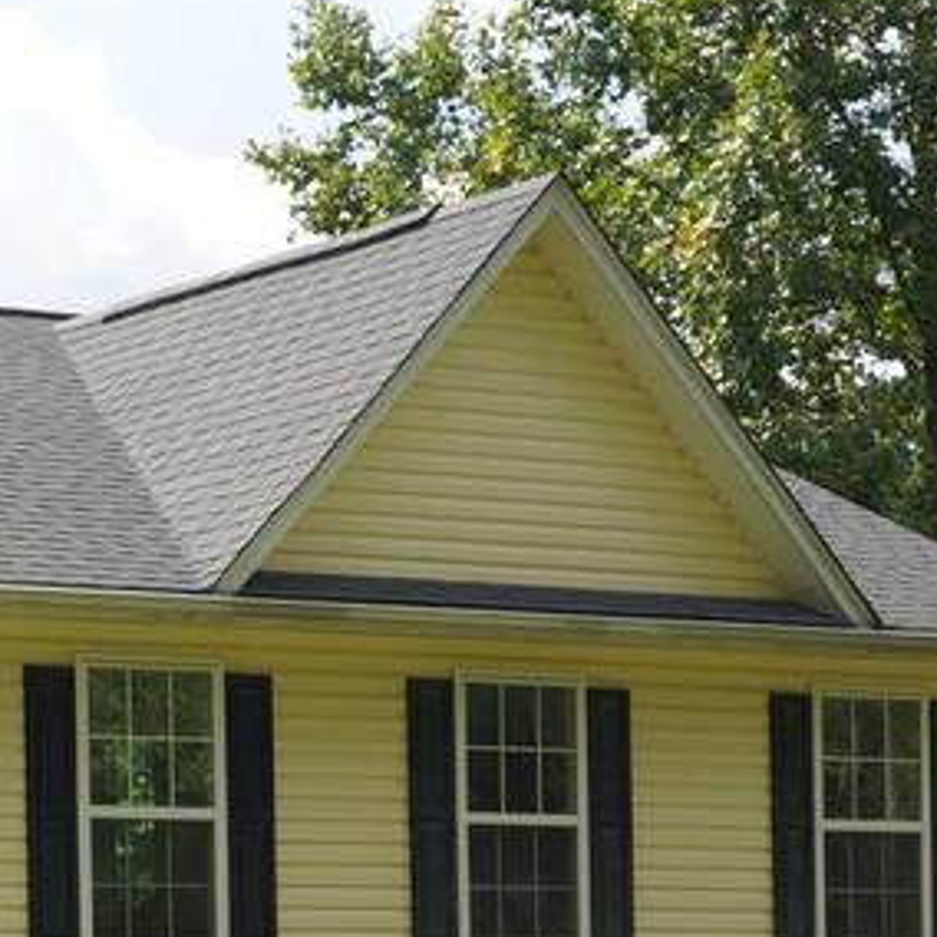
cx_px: -346
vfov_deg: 13.5
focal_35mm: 125
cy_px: 1165
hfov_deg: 13.4
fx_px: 3828
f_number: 4.5
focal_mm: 29
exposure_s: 1/400
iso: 100
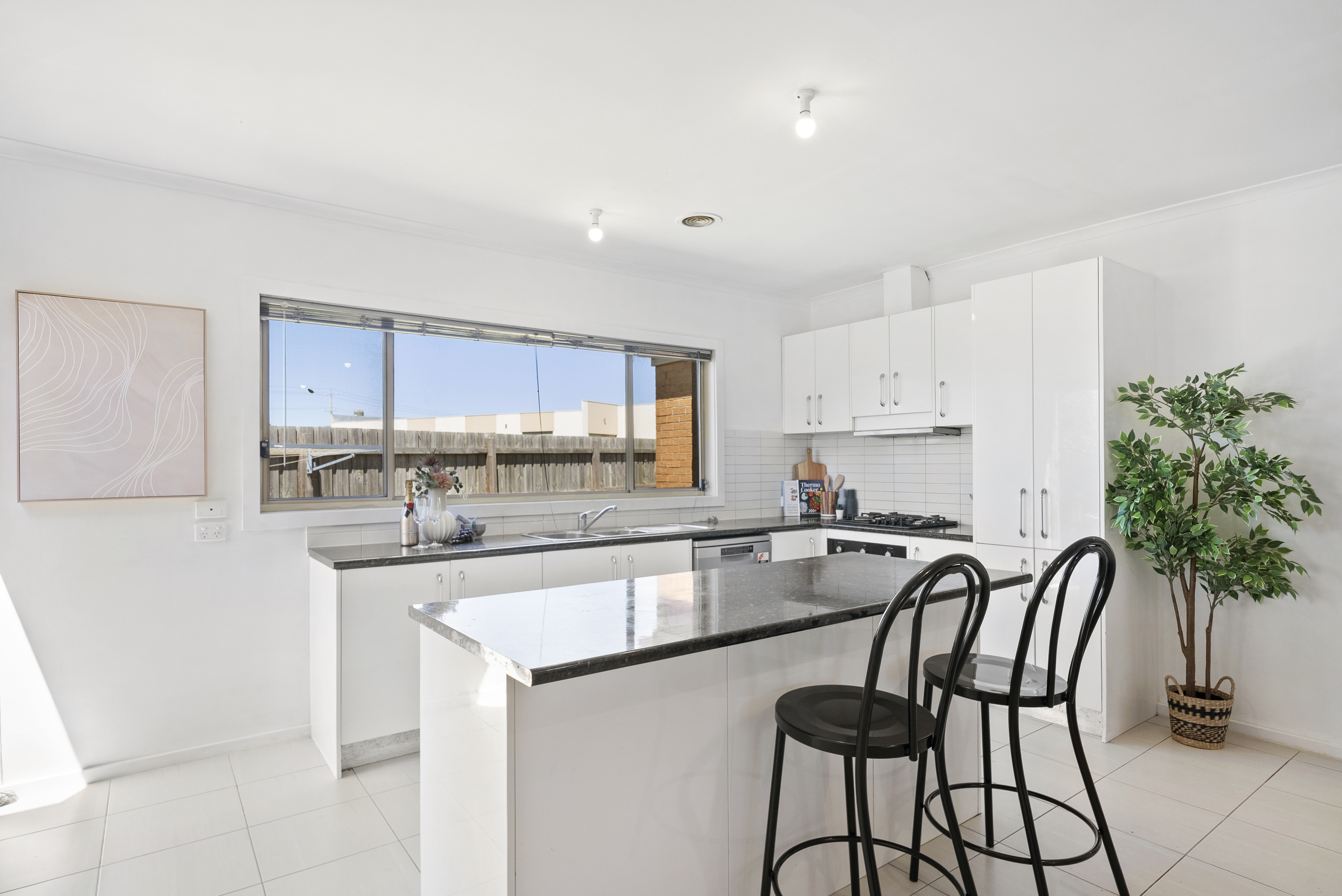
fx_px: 671
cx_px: 671
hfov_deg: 90.0
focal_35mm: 18
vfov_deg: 67.5
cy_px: 448
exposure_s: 1/30
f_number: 7.1
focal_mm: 18
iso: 400
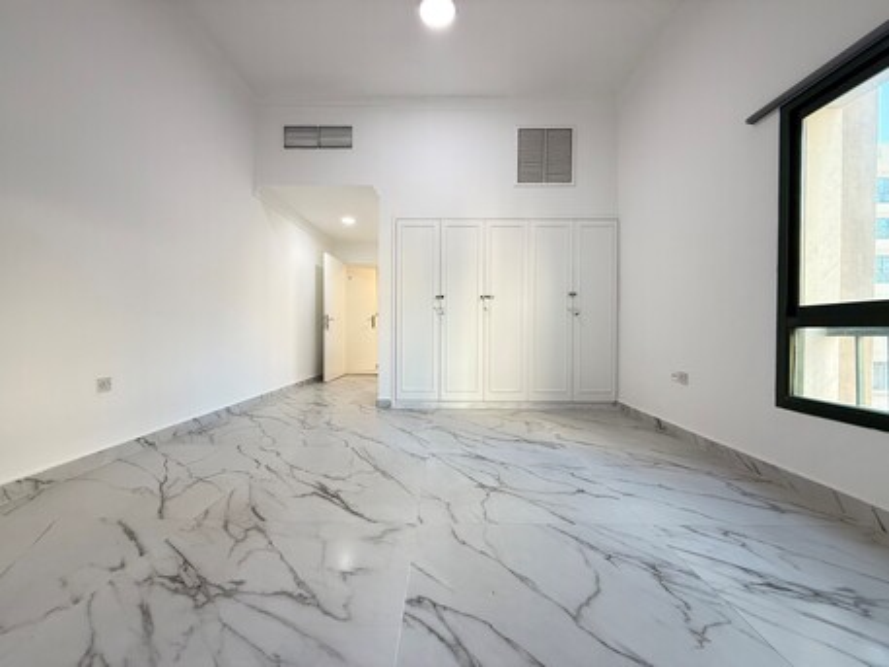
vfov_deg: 85.7
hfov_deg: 102.0
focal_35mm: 14
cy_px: 334
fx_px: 360
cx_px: 444
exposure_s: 1/99
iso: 200
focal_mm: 2.22
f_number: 2.2
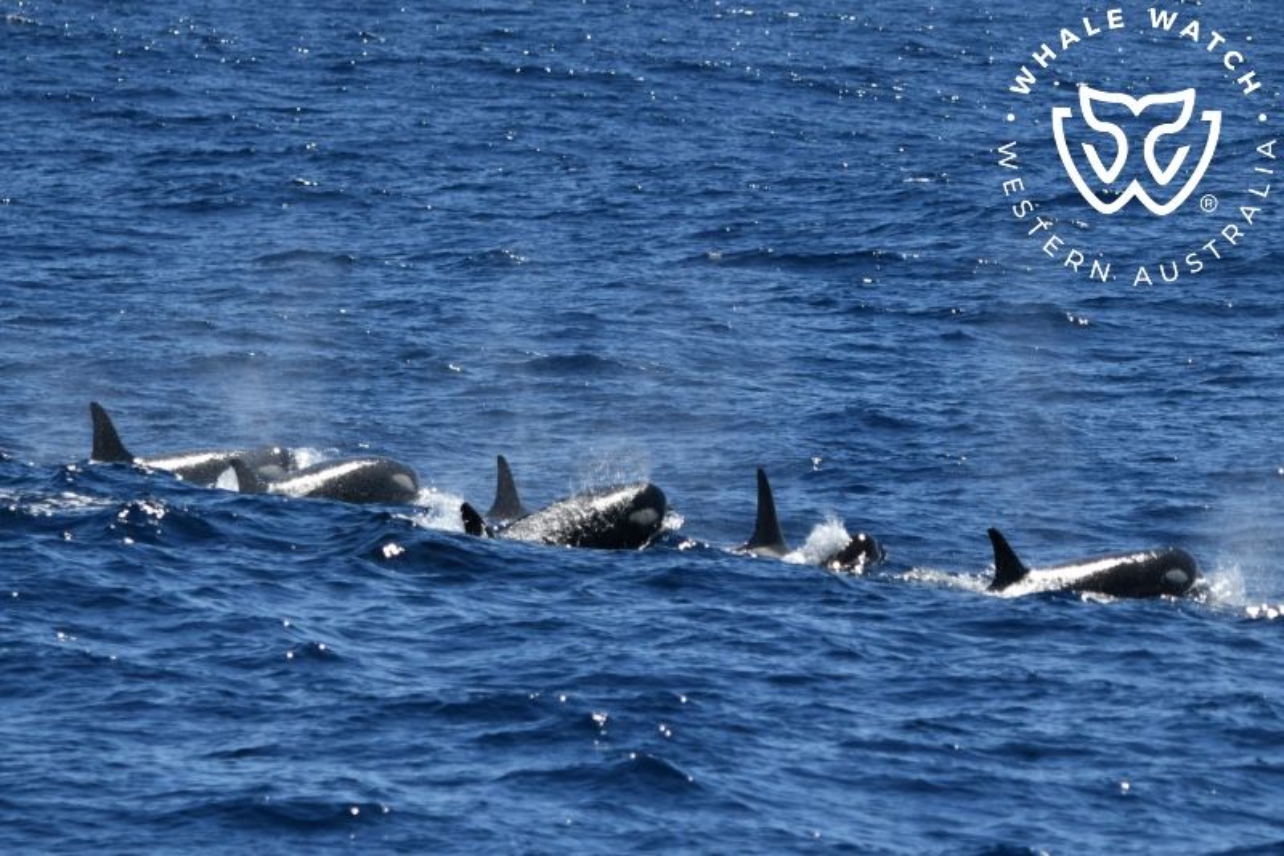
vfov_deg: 3.1
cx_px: 642
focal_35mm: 450
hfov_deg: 4.6
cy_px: 428
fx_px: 16046
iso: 720
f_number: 6
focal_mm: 450
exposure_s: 1/8000
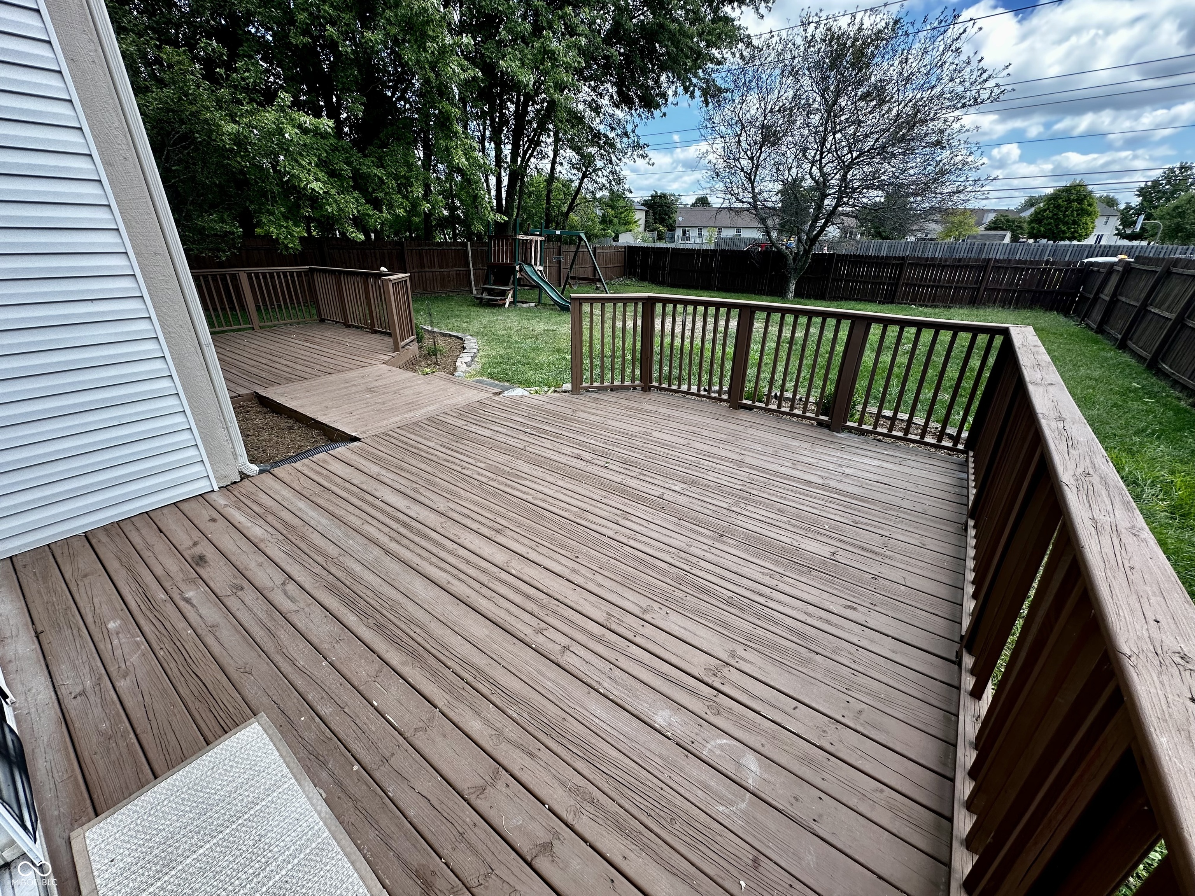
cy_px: 448
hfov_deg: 102.1
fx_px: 483
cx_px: 598
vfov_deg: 85.7
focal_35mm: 14
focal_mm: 2.22
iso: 40
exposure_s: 1/331
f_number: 2.2
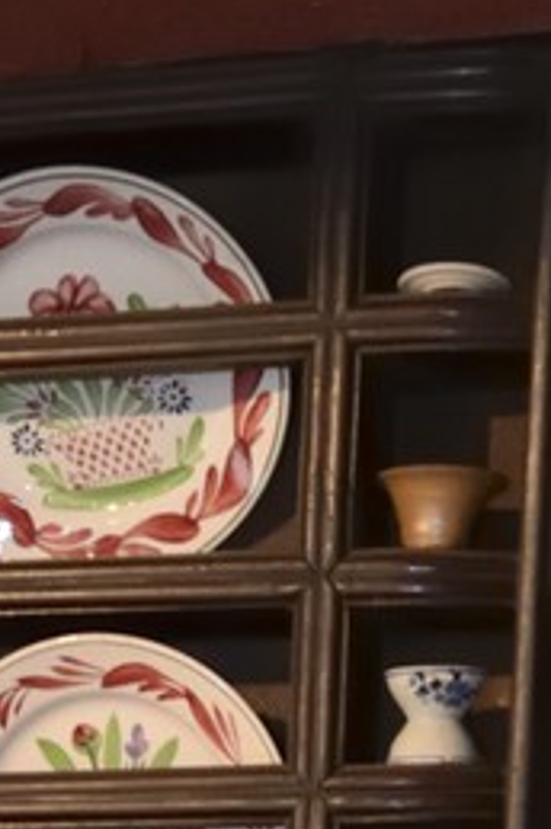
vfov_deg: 7.7
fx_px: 5409
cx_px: -471
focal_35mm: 235
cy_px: 2465
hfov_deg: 5.7
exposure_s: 1/25
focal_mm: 38
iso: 1600
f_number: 4.5
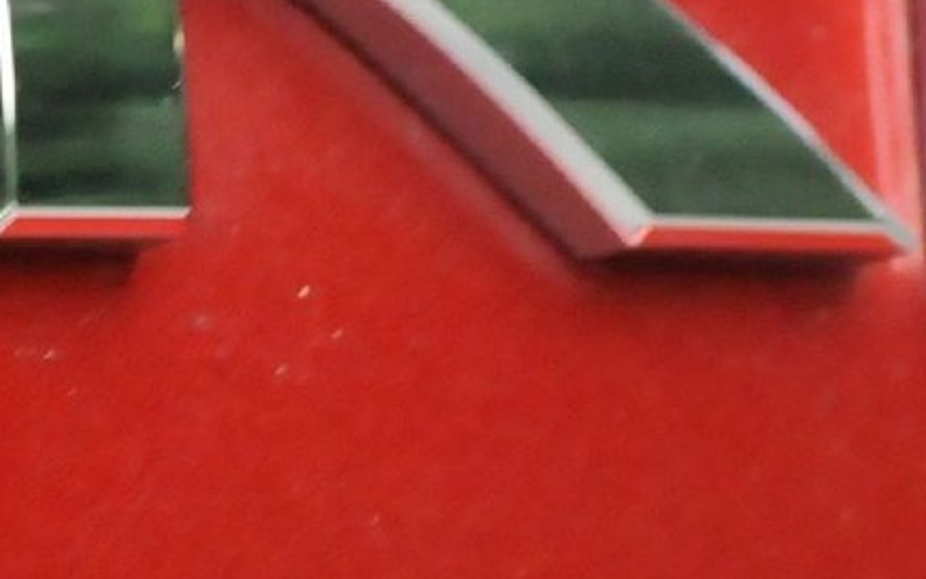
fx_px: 25669
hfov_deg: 2.1
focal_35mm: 1017
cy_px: -127
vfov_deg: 1.3
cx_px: -81
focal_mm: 116
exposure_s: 1/200
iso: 2000
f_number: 5.6
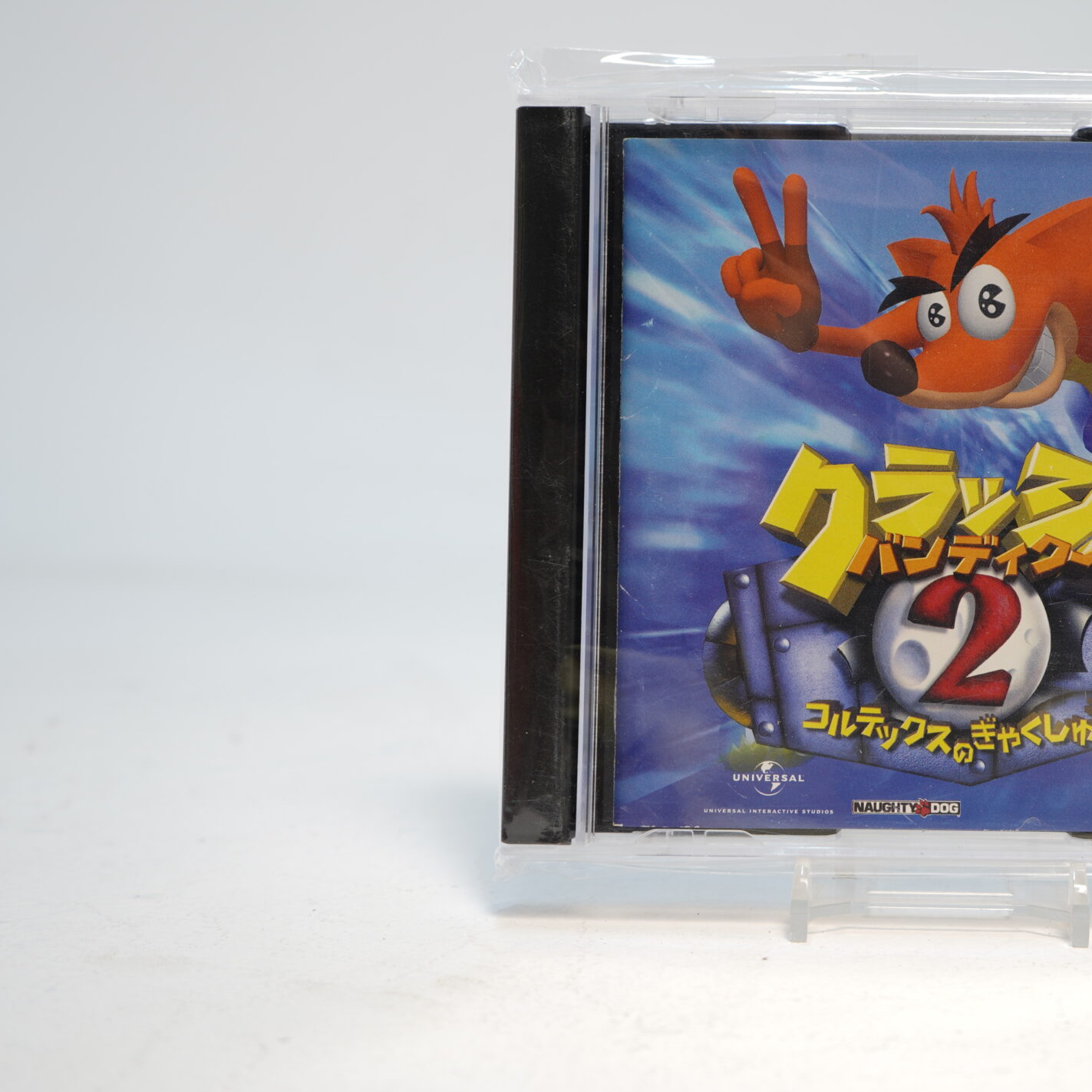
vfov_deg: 32.7
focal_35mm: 52
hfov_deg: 31.6
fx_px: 1856
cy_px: 469
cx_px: 927
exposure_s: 1/4
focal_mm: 34
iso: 64
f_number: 5.6
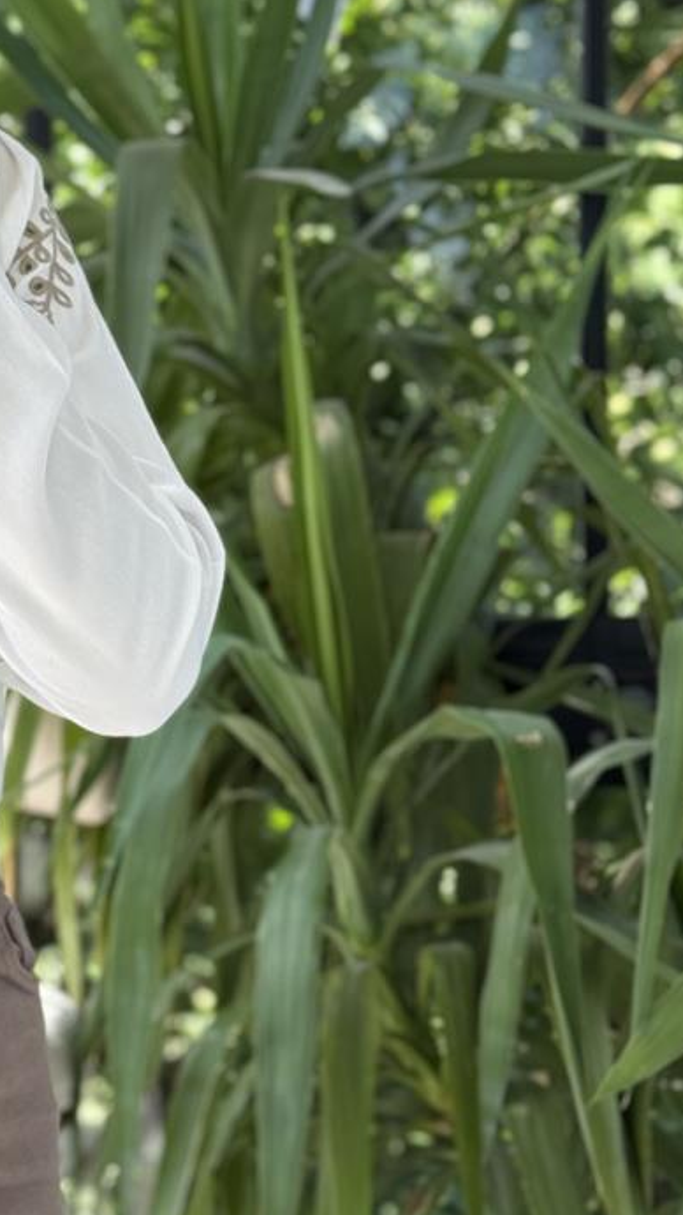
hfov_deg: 11.7
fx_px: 3253
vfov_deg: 21.2
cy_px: 575
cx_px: -171
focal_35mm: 101
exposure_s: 1/301
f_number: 1.78
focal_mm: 6.76
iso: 64
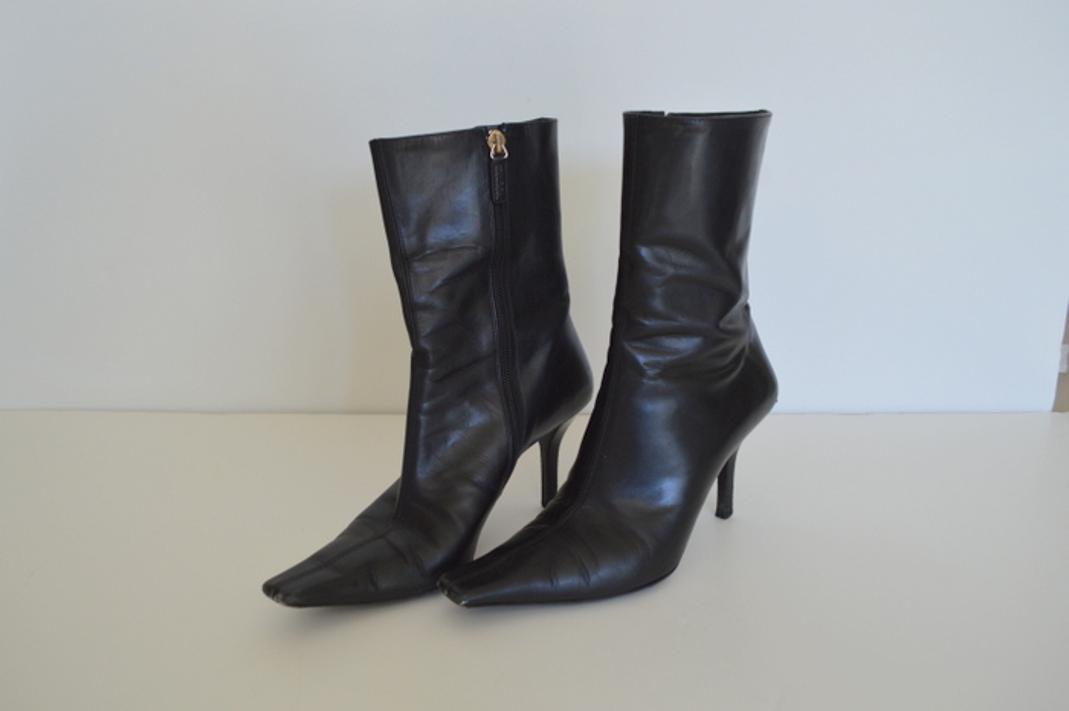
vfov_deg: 43.6
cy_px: 356
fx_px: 890
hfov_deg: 62.0
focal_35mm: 30
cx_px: 534
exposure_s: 1/100
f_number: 5
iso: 400
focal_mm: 20
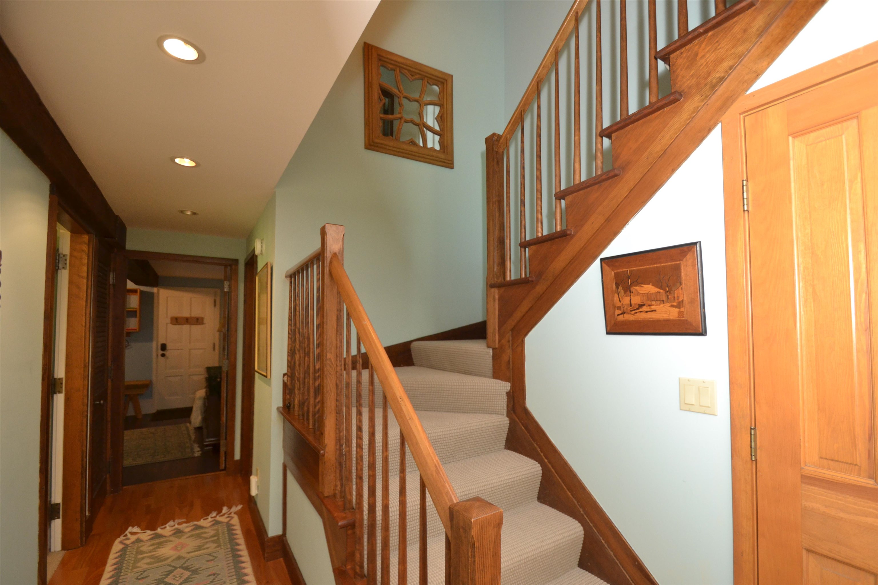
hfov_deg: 100.4
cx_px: 439
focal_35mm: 15
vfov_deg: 77.3
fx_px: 366
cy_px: 292
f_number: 4
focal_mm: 10
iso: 800
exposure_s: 1/60
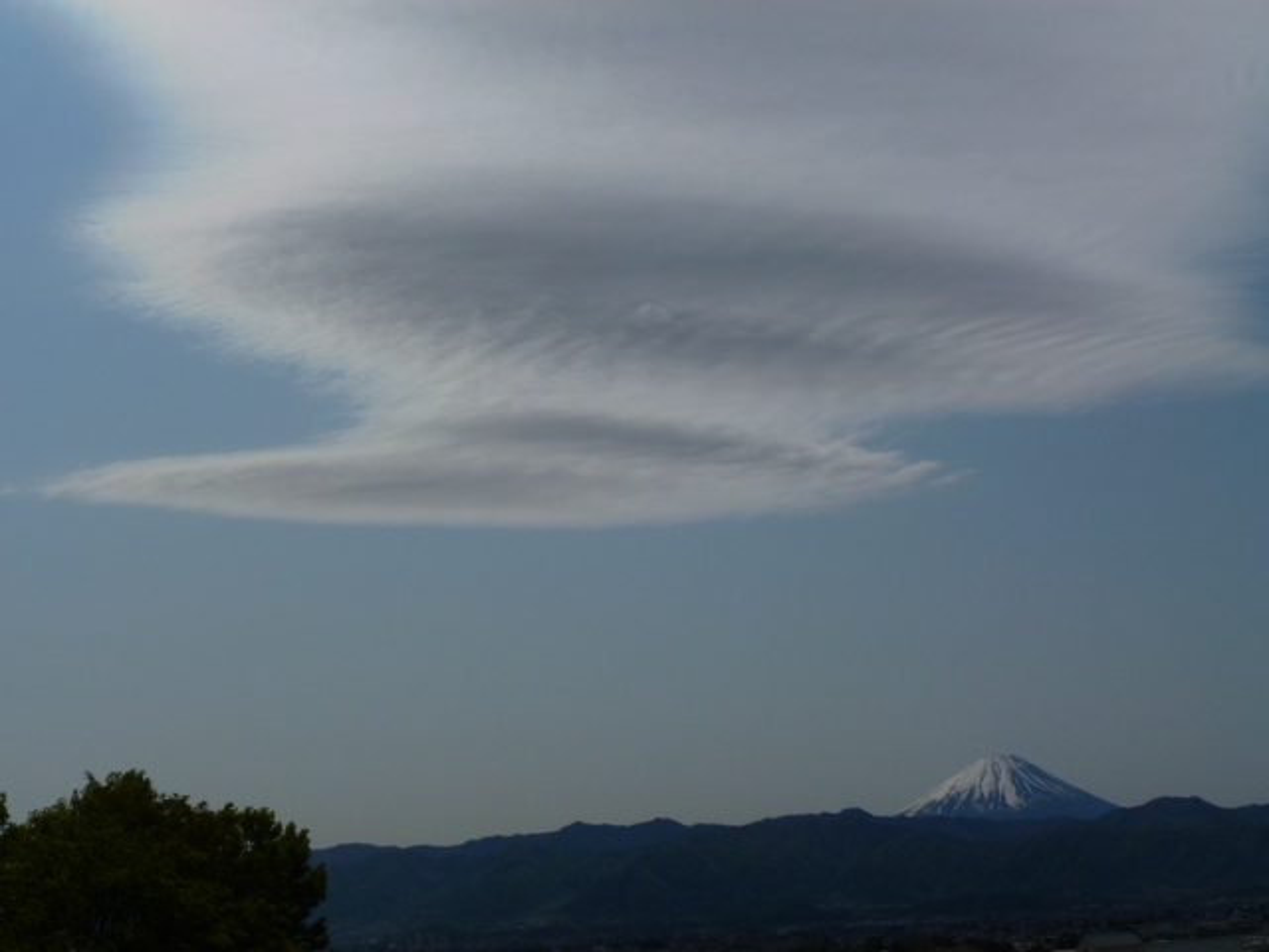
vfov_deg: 35.1
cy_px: 476
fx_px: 1503
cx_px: 634
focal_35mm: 41
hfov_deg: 45.8
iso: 100
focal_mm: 7.4
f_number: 6.3
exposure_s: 1/2500
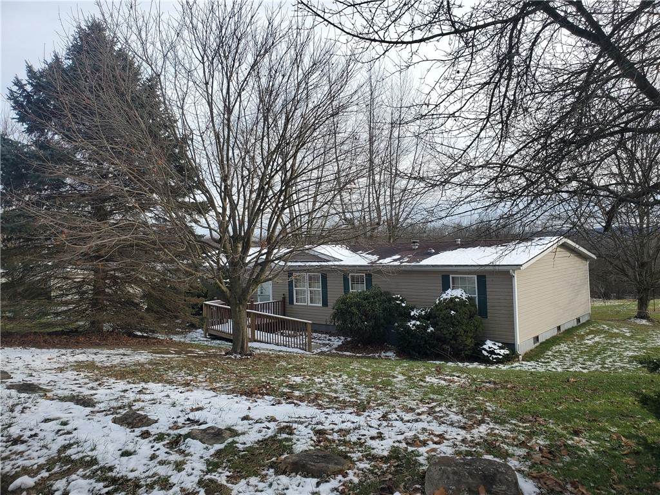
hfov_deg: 67.3
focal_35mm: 26
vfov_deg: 53.1
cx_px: 330
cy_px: 248
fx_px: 496
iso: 50
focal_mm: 4.3
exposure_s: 1/674
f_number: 2.4
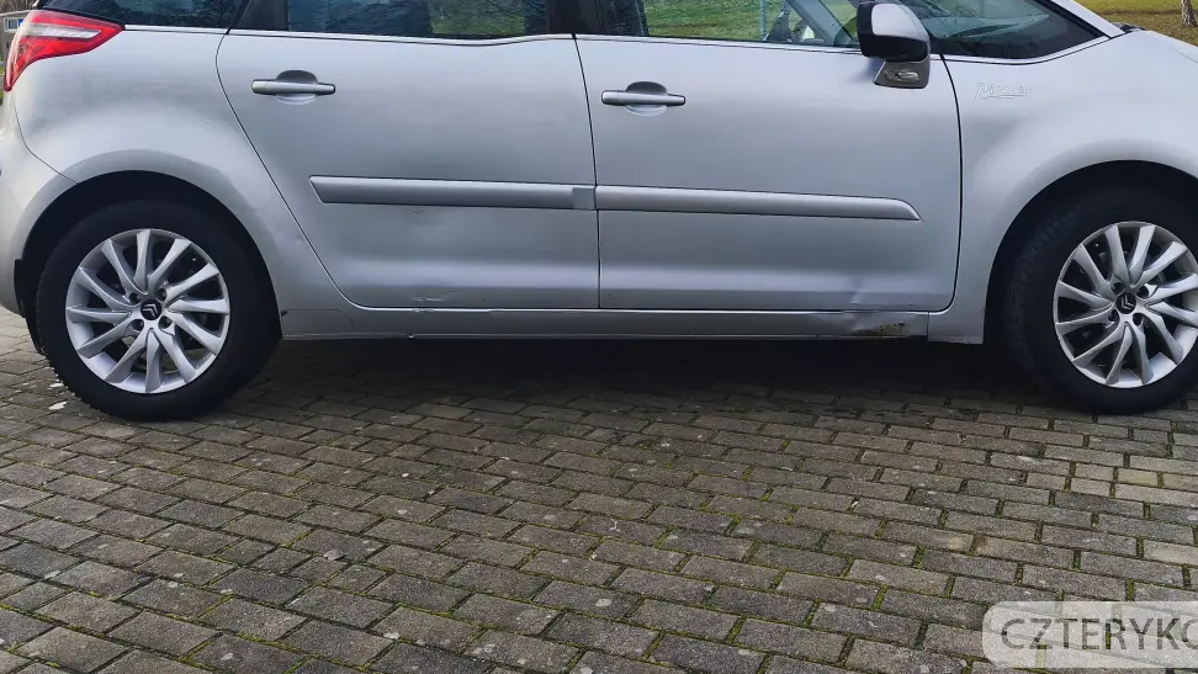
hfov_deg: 59.3
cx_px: 677
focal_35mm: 33
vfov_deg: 34.1
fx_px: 1048
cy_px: 96
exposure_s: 1/346
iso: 50
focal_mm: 6.14
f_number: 1.65
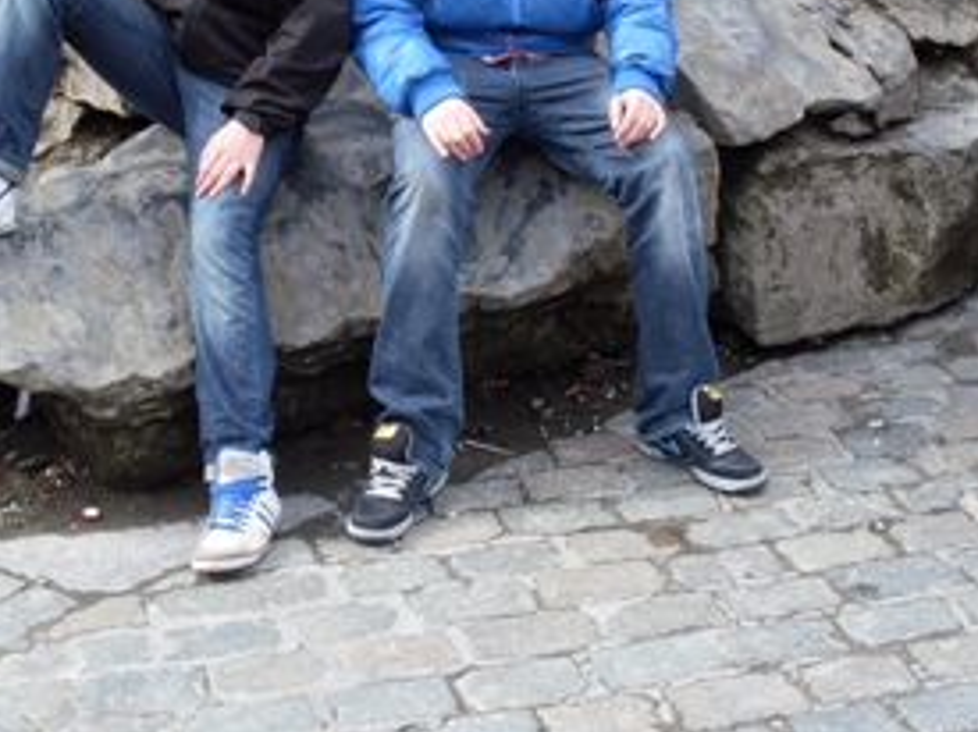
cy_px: 142
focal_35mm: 62
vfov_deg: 23.3
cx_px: 452
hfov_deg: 31.2
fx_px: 1751
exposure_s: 1/250
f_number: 2.8
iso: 80
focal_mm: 6.3
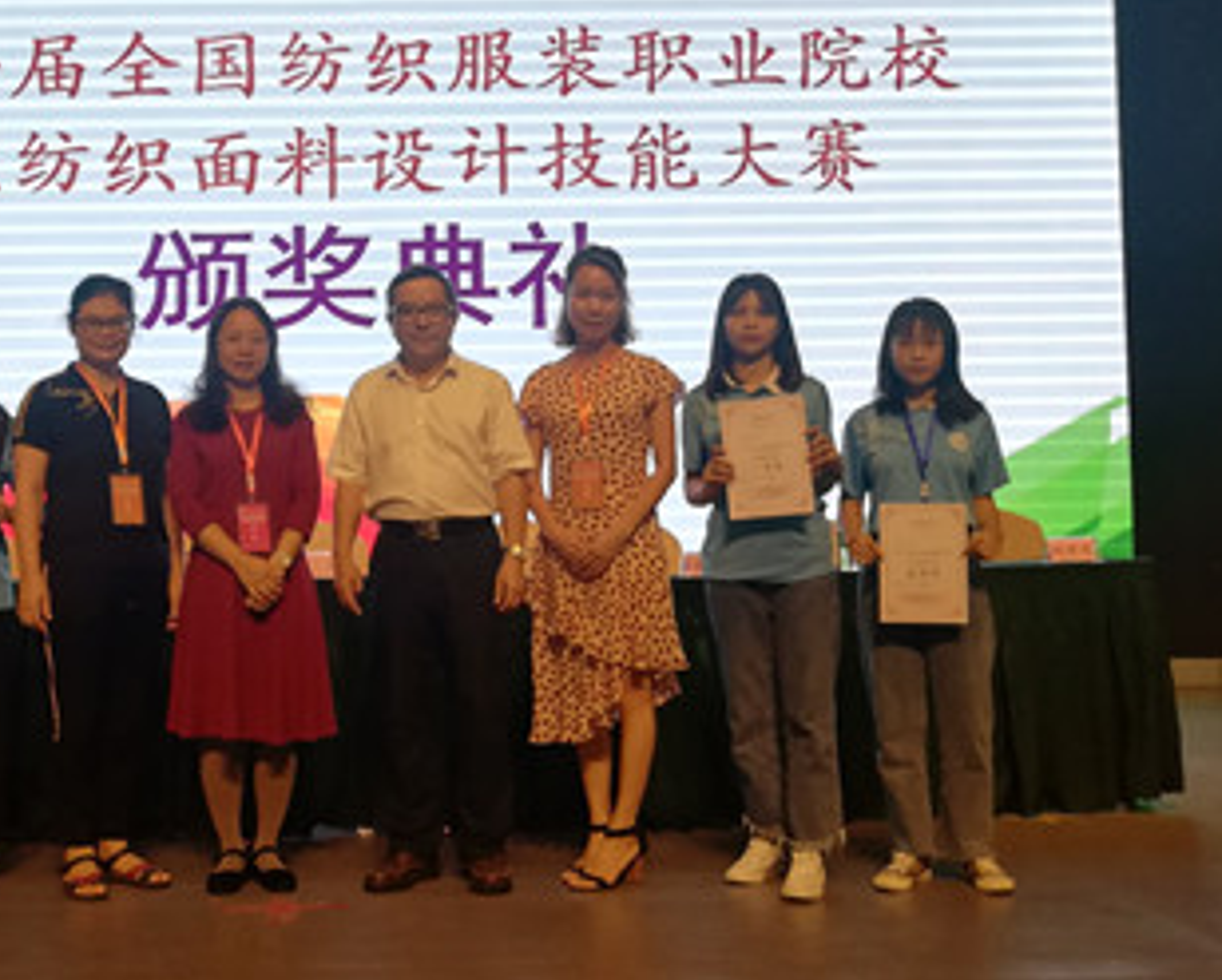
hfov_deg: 39.0
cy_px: 417
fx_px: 1701
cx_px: 393
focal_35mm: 47
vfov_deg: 32.1
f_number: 1.8
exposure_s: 1/154
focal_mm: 3.83
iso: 50
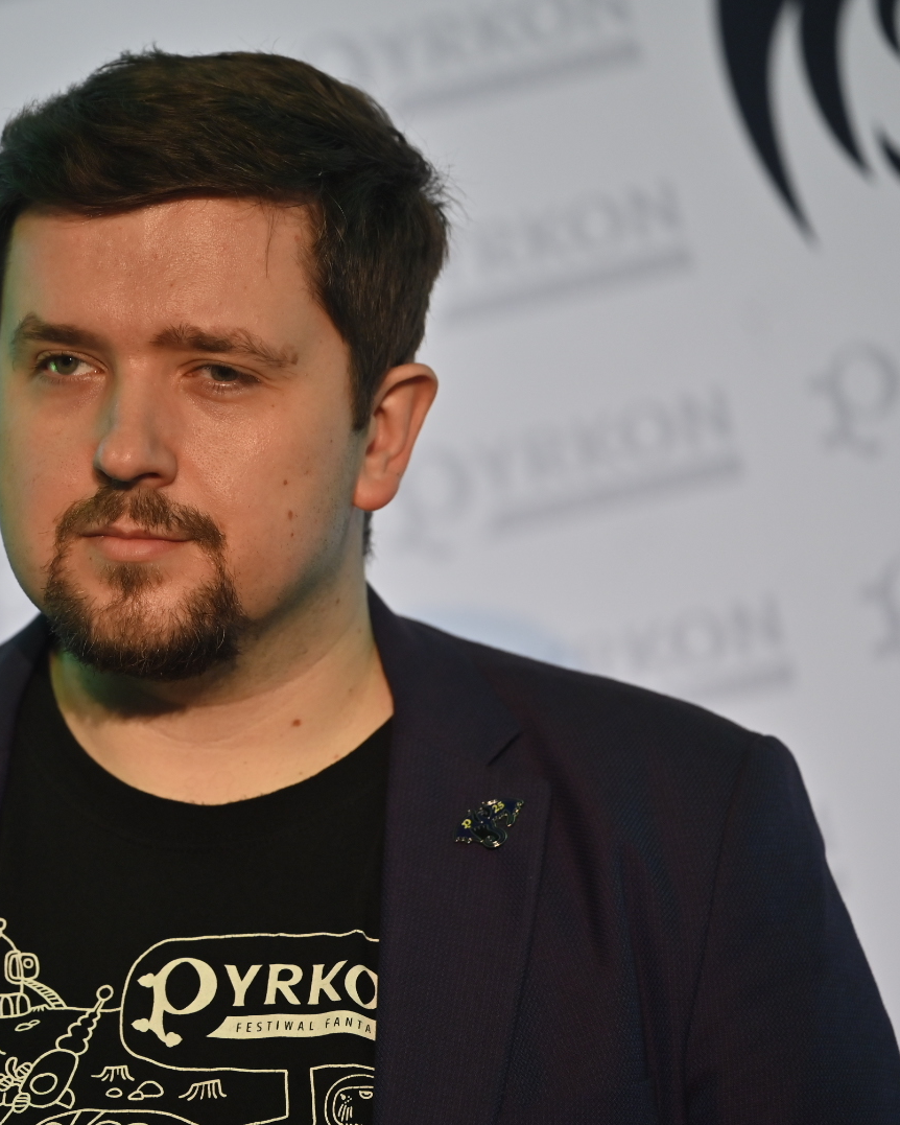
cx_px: 166
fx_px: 8455
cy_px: 562
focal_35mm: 254
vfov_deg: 7.6
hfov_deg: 6.1
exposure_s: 1/400
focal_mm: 180
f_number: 2.8
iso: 450
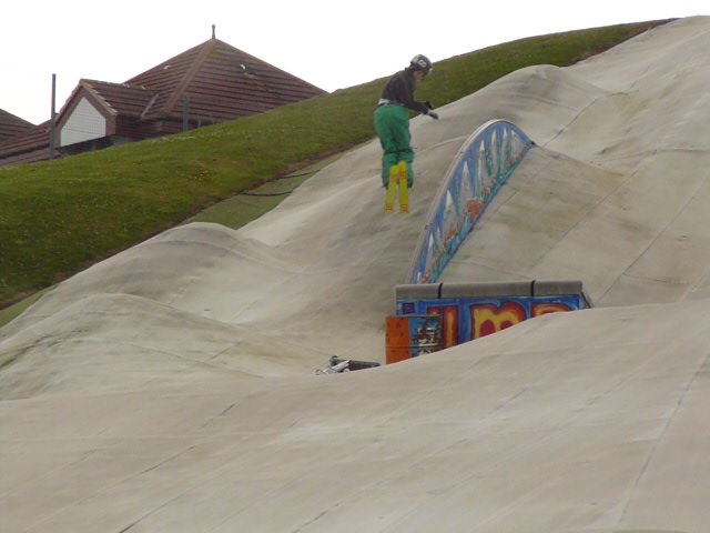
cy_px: 266
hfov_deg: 6.7
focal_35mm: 296
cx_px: 355
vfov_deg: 5.0
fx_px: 6071
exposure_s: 1/320
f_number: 8
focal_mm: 49.3
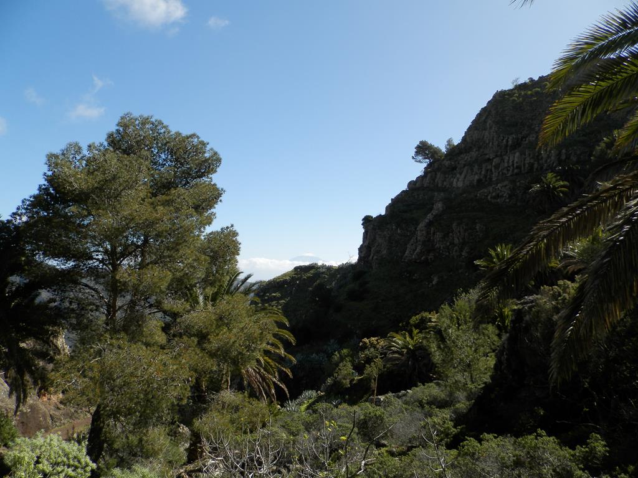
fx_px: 461
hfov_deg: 69.4
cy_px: 239
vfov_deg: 54.9
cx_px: 319
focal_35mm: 25
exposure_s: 1/1000
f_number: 3.1
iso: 80
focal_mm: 4.5
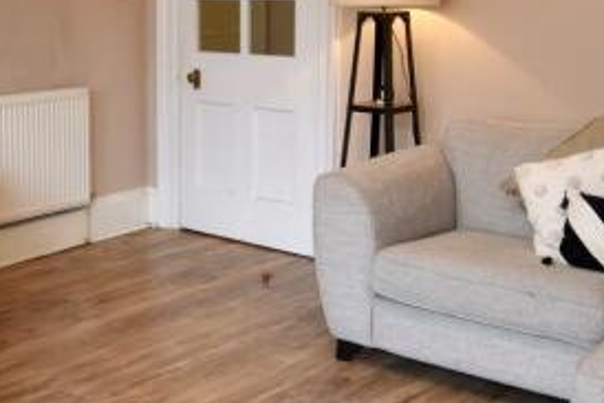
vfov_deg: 23.9
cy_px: 90
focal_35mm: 56
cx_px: 134
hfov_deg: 34.7
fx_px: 940
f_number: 4.5
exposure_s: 1/5
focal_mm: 10
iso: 100
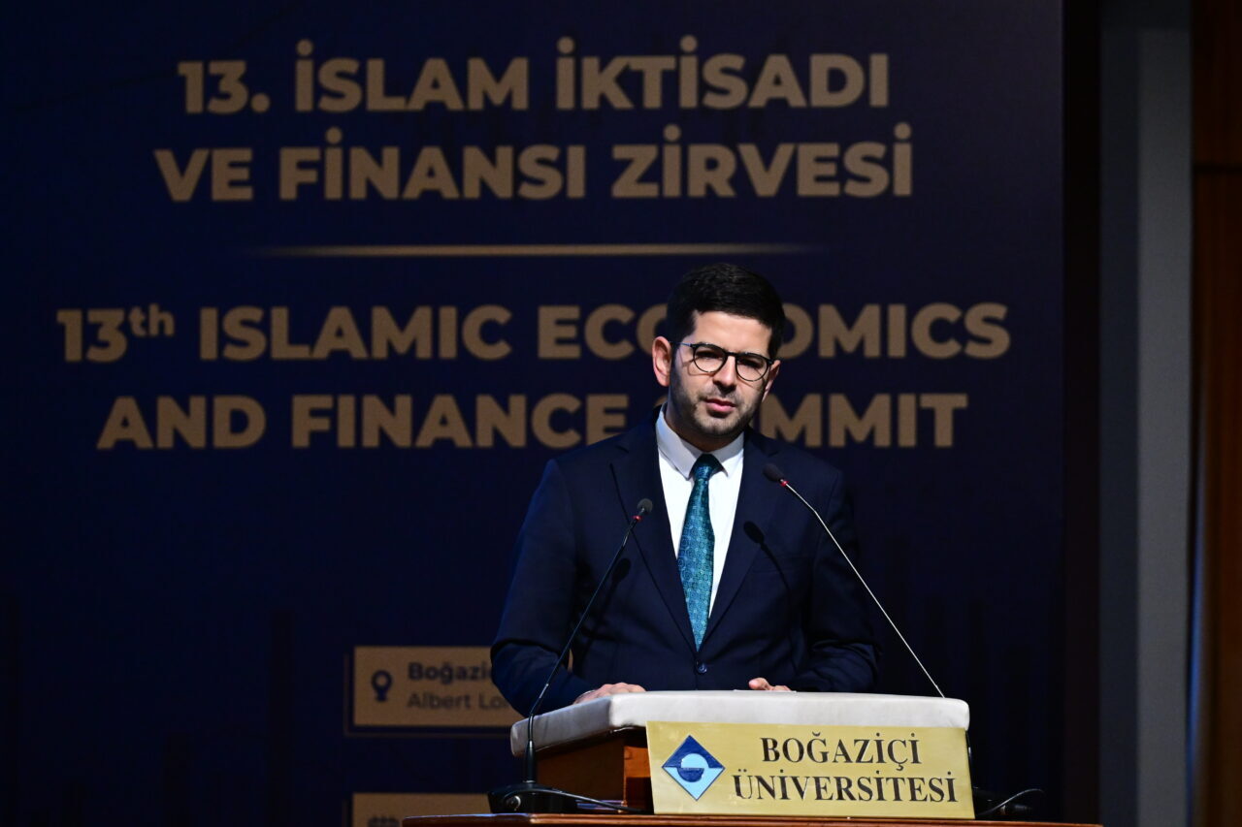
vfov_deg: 5.7
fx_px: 8278
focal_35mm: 240
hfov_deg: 8.6
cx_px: 621
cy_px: 414
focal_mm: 160
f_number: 2.8
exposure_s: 1/400
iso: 3200
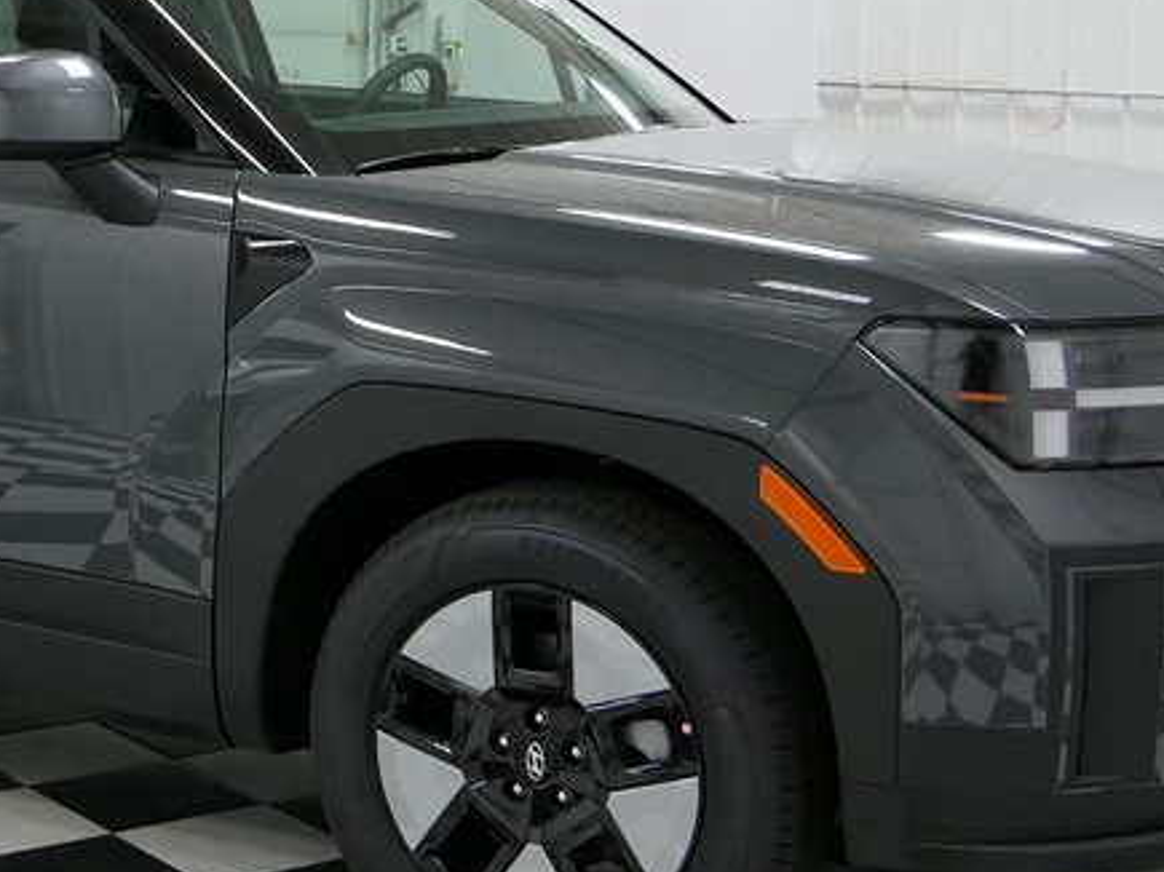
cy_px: 262
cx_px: 193
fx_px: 2689
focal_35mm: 80
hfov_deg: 24.0
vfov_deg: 18.4
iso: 500
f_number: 3.8
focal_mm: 17
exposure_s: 1/60
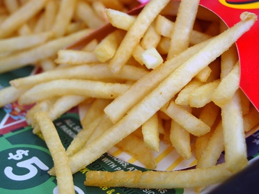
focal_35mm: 91
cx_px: 121
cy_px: 97
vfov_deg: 16.3
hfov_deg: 21.6
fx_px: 677
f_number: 5.6
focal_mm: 55
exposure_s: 1/60
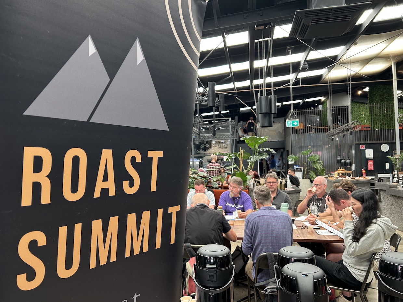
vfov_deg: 53.1
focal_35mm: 26
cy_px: 151
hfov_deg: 67.3
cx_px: 202
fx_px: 303
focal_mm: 5.7
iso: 80
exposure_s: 1/121
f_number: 1.5
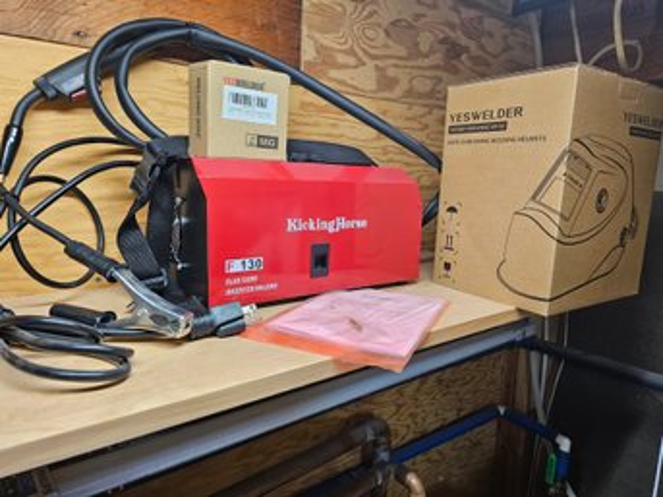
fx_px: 440
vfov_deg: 58.8
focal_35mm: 23
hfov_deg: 73.9
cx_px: 332
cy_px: 248
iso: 160
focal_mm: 6.3
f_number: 1.7
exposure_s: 1/120
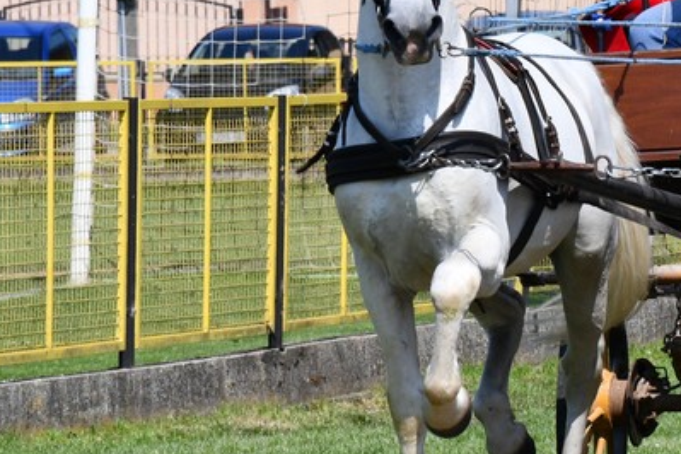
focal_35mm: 500
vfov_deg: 2.7
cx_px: 664
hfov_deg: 4.1
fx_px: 9458
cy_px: 98
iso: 180
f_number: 8
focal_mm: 130
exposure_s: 1/500
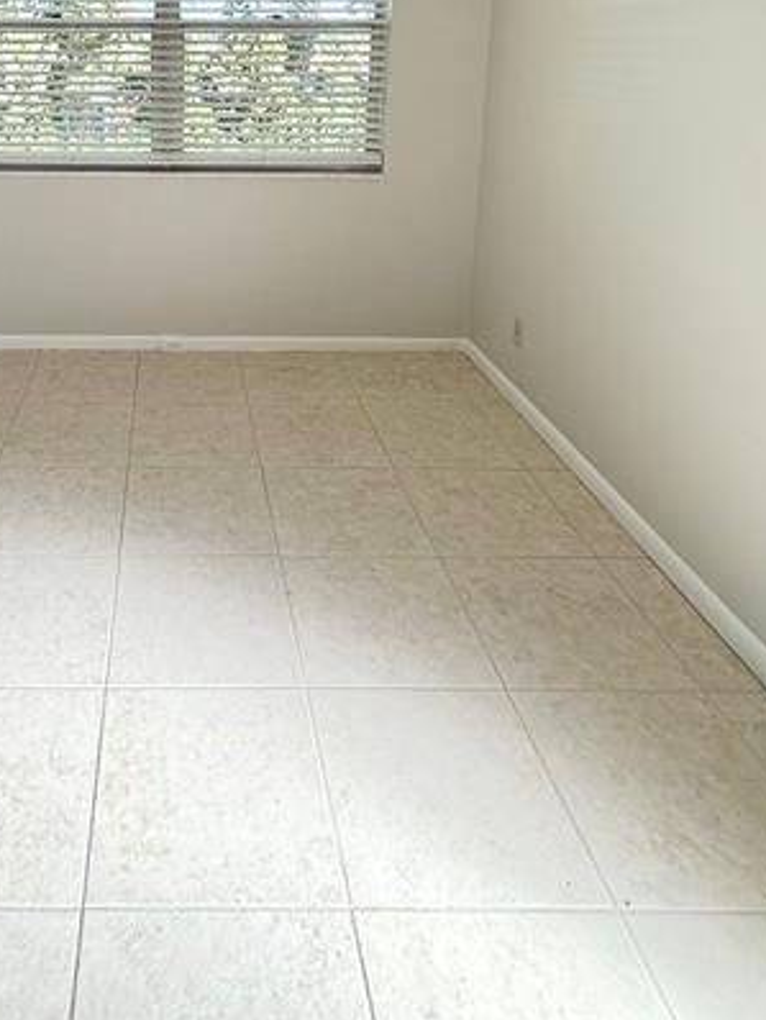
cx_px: 167
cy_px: 185
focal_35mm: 27
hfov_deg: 48.8
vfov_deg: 59.4
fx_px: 796
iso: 64
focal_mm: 2.22
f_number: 2.2
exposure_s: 1/188
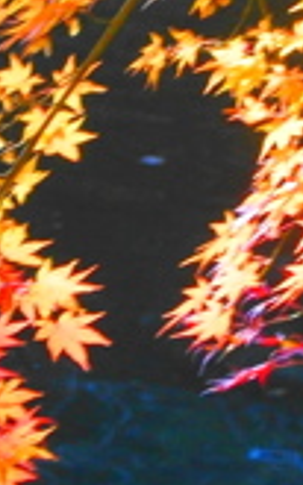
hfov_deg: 1.6
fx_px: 10621
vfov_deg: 2.6
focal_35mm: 803
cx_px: -53
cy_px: 291
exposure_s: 1/60
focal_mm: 85
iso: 800
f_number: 8
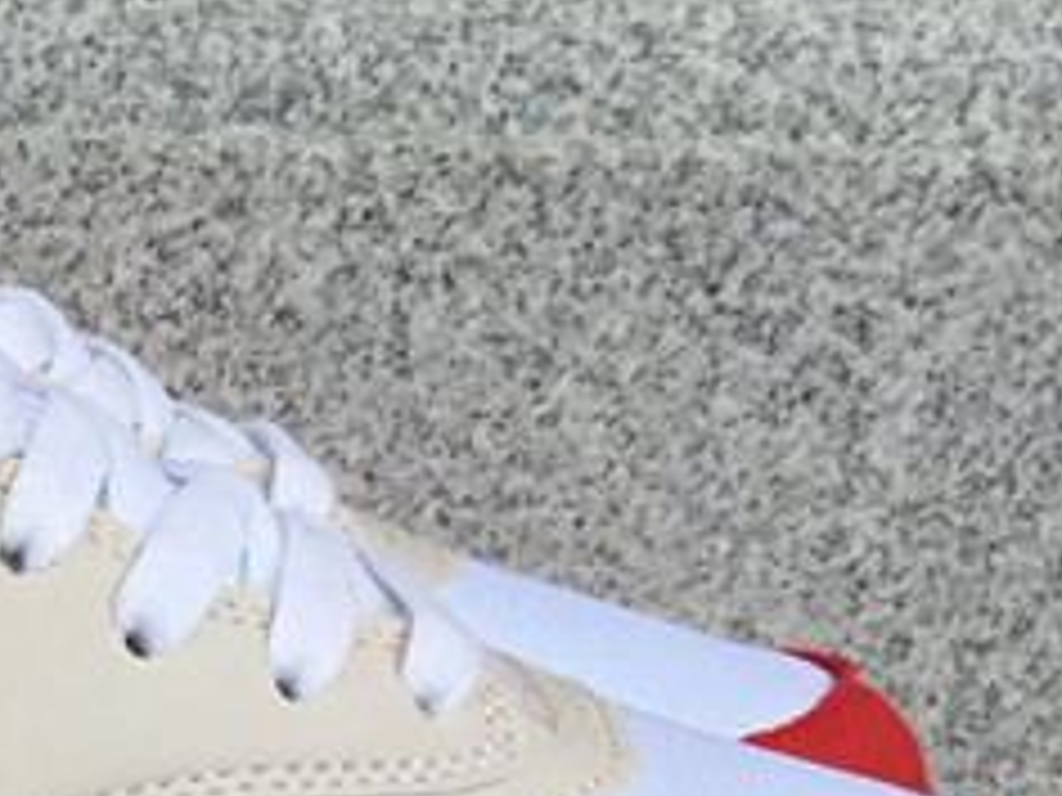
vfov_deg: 11.8
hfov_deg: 16.0
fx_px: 3620
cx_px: -261
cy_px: 1329
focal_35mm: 118
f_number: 2.4
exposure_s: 1/403
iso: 25
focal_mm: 3.3
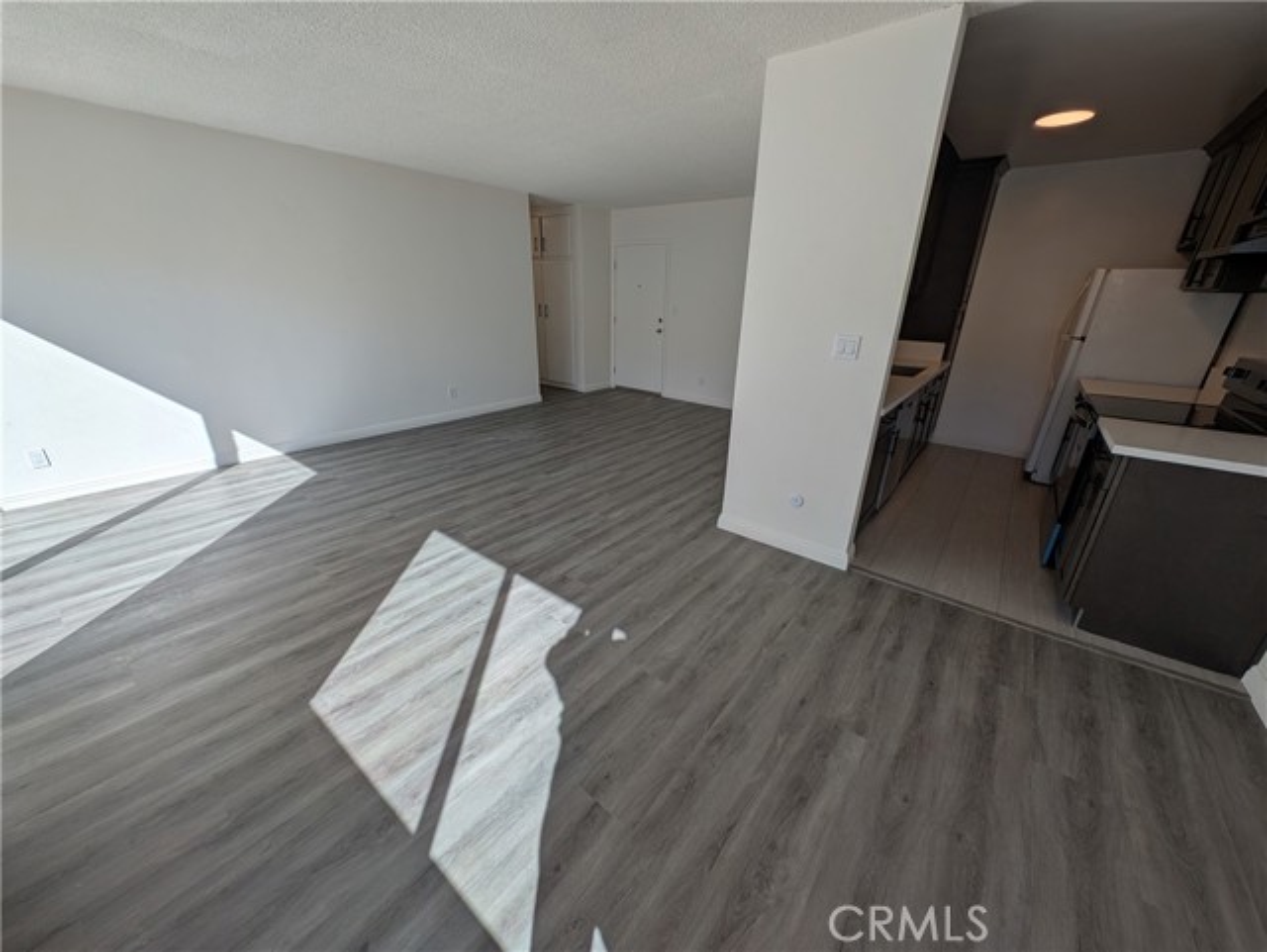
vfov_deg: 94.6
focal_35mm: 12
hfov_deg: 110.5
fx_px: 440
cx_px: 634
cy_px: 476
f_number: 1.95
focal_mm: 2.23
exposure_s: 1/1138
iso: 42
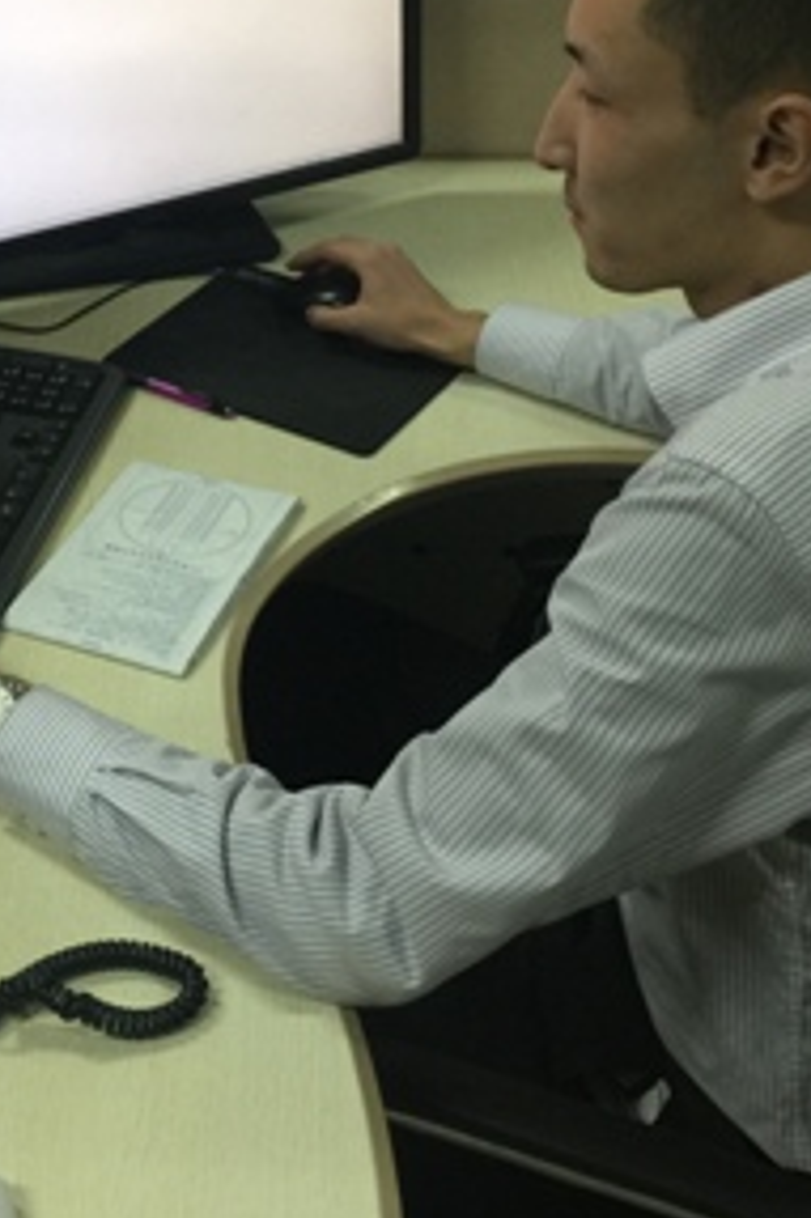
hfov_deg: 23.8
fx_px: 1894
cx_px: 146
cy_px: 395
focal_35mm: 56
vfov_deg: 35.3
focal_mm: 4.15
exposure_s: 1/17
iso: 80
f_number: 2.2
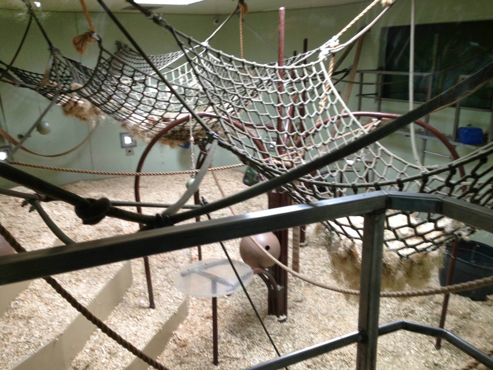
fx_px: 470
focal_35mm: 33
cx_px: 246
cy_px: 185
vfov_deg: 42.9
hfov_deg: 55.4
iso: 80
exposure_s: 1/20
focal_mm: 4.13
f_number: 2.4
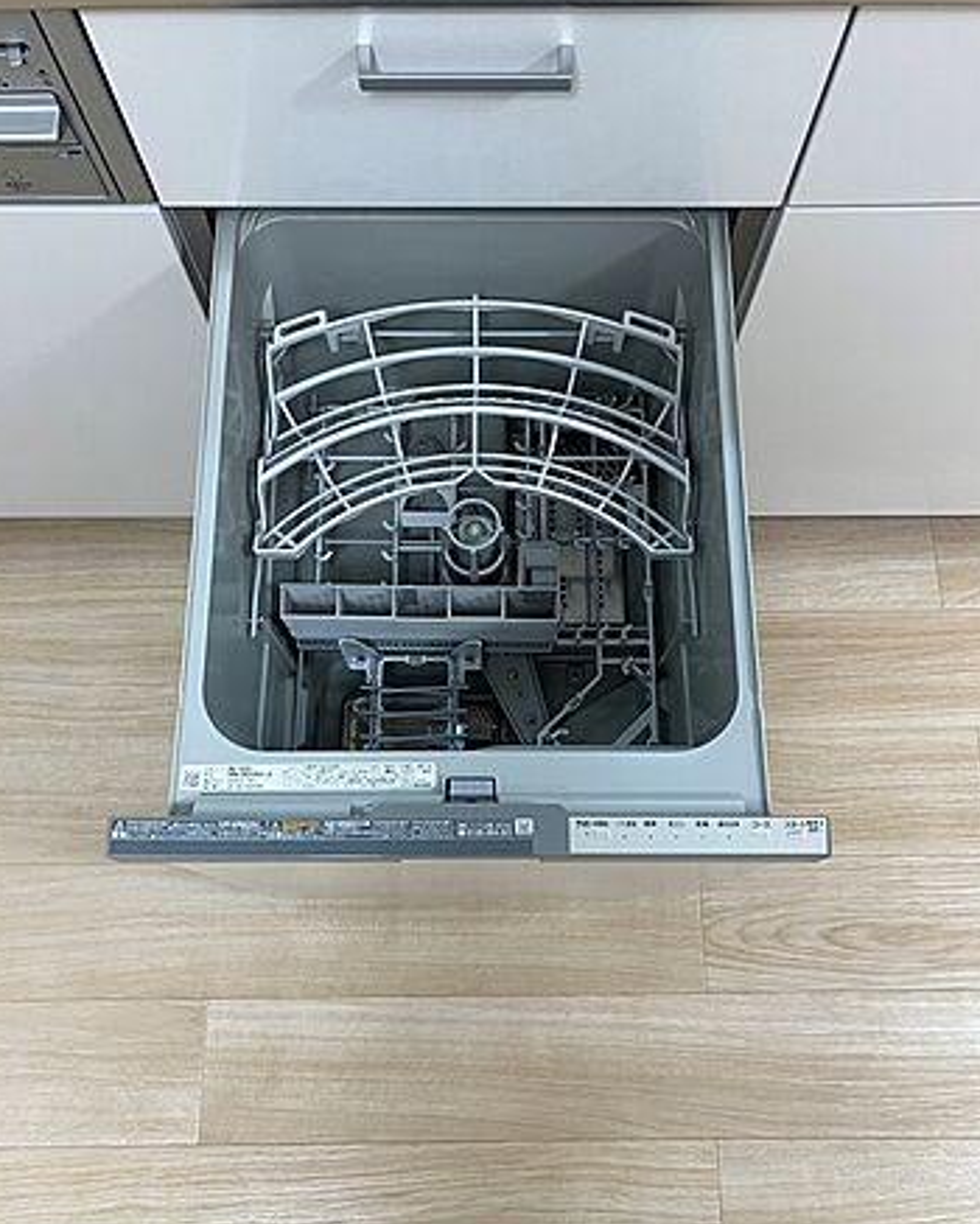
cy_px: 630
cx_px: 487
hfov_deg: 48.5
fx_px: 1087
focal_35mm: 30
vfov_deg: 58.7
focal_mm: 3.99
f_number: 1.8
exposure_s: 1/50
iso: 50
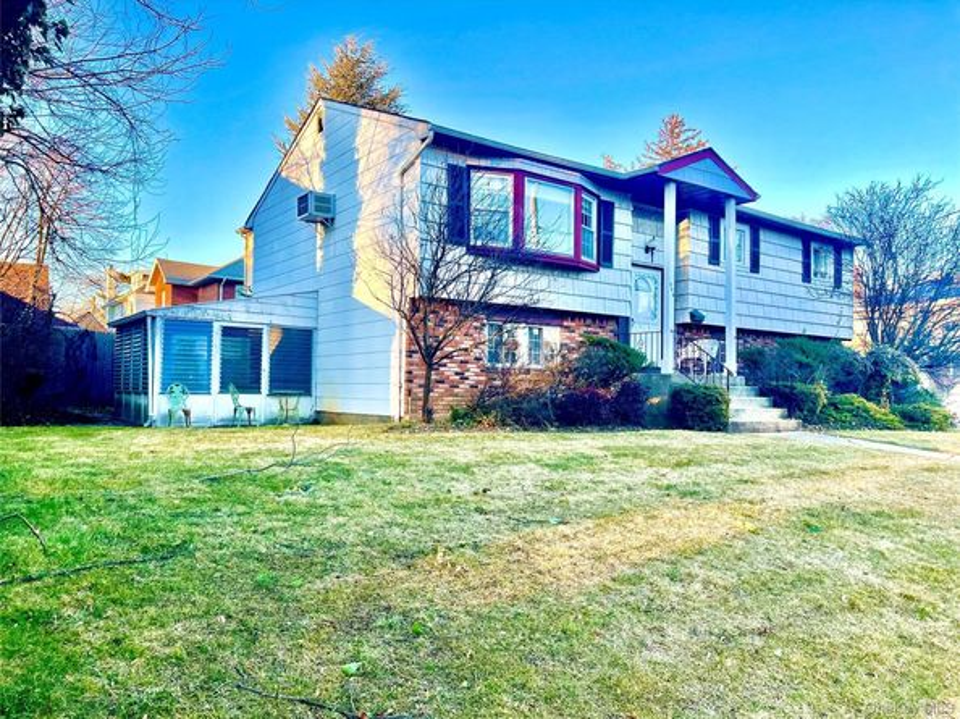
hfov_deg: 67.3
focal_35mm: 26
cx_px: 480
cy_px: 360
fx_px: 721
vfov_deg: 53.0
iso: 50
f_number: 1.5
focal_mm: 5.7
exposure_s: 1/413
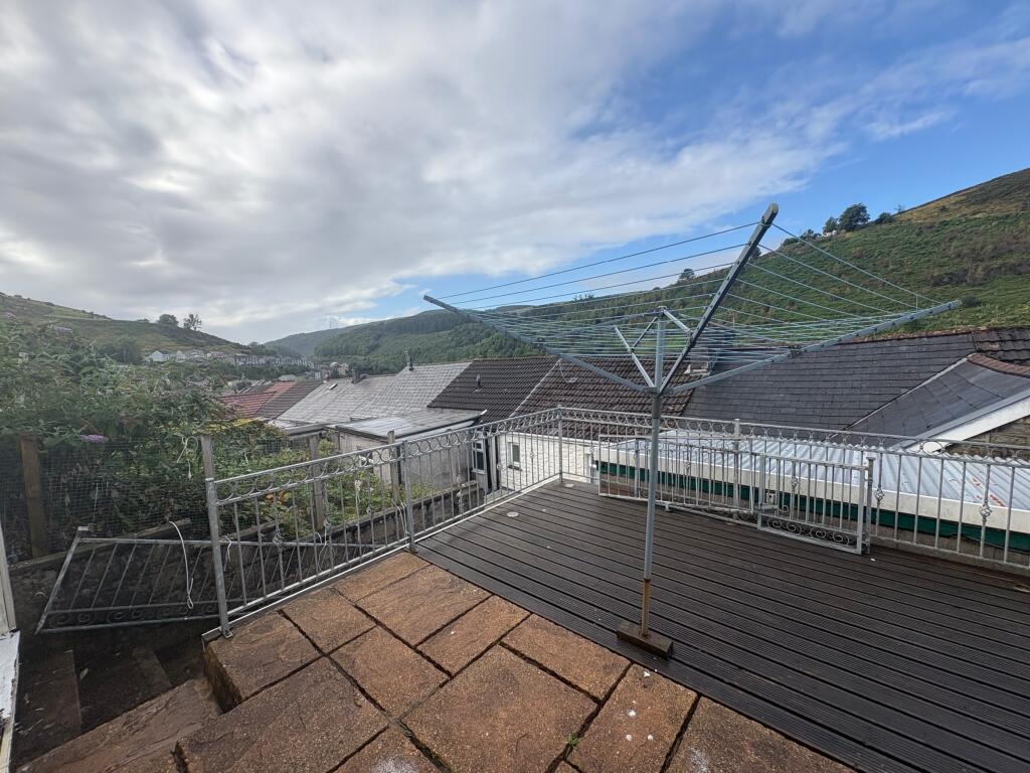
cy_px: 386
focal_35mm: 14
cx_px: 515
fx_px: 417
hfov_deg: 102.1
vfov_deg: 85.7
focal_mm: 2.22
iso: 40
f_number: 2.2
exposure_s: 1/1094
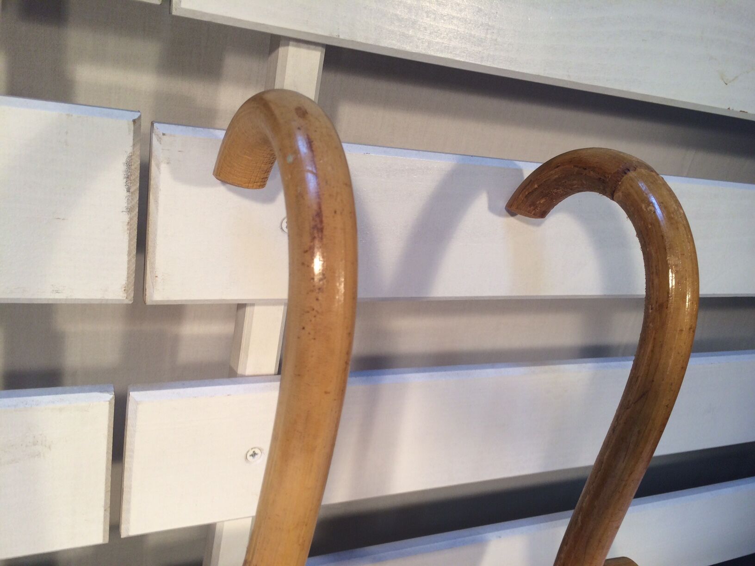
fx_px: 633
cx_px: 378
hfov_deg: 61.7
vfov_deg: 48.2
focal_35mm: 29
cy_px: 283
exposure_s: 1/50
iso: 50
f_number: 2.2
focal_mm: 4.15
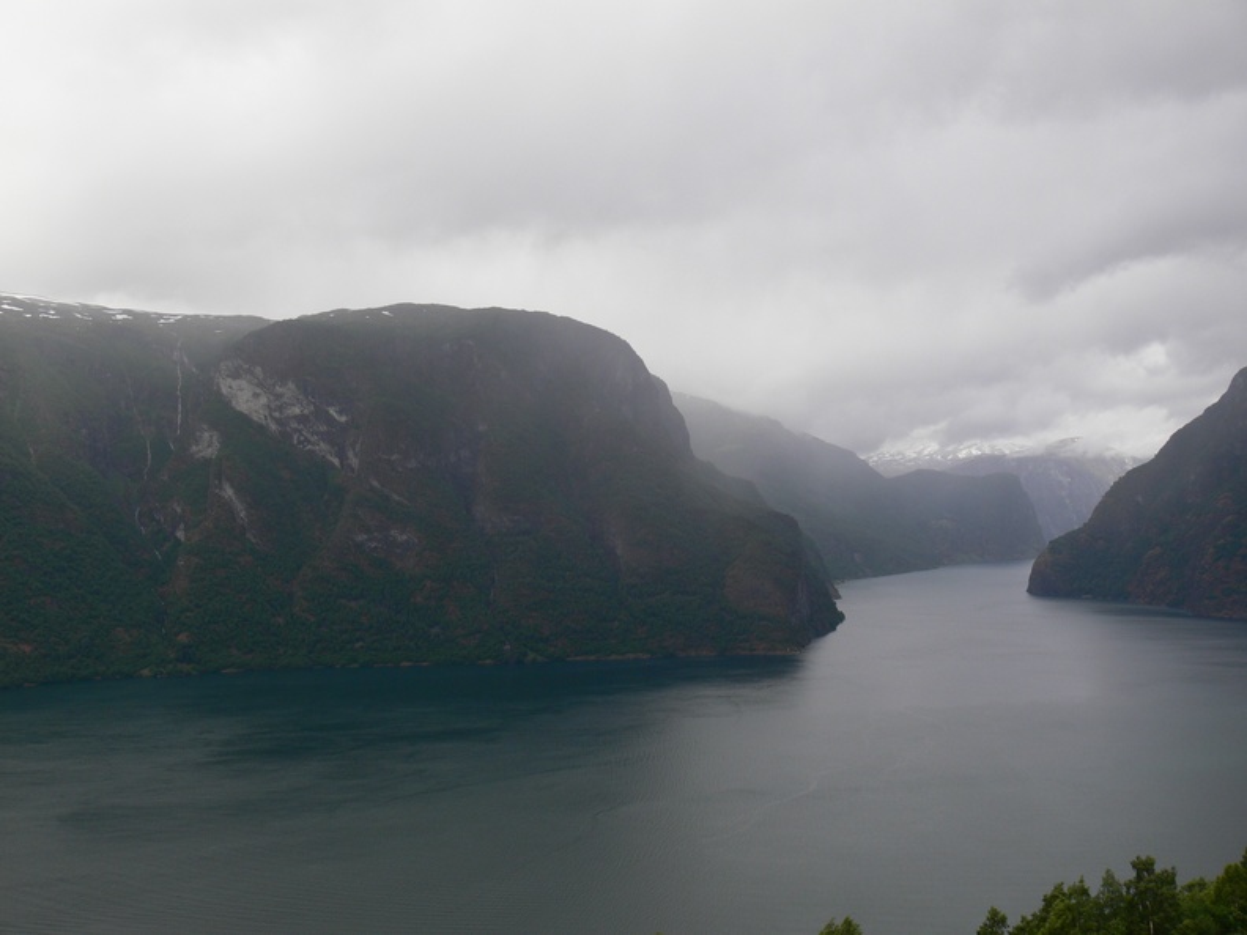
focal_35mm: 35
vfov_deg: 40.7
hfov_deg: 52.6
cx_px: 624
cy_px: 468
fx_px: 1261
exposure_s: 1/100
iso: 80
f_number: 4.5
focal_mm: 7.4
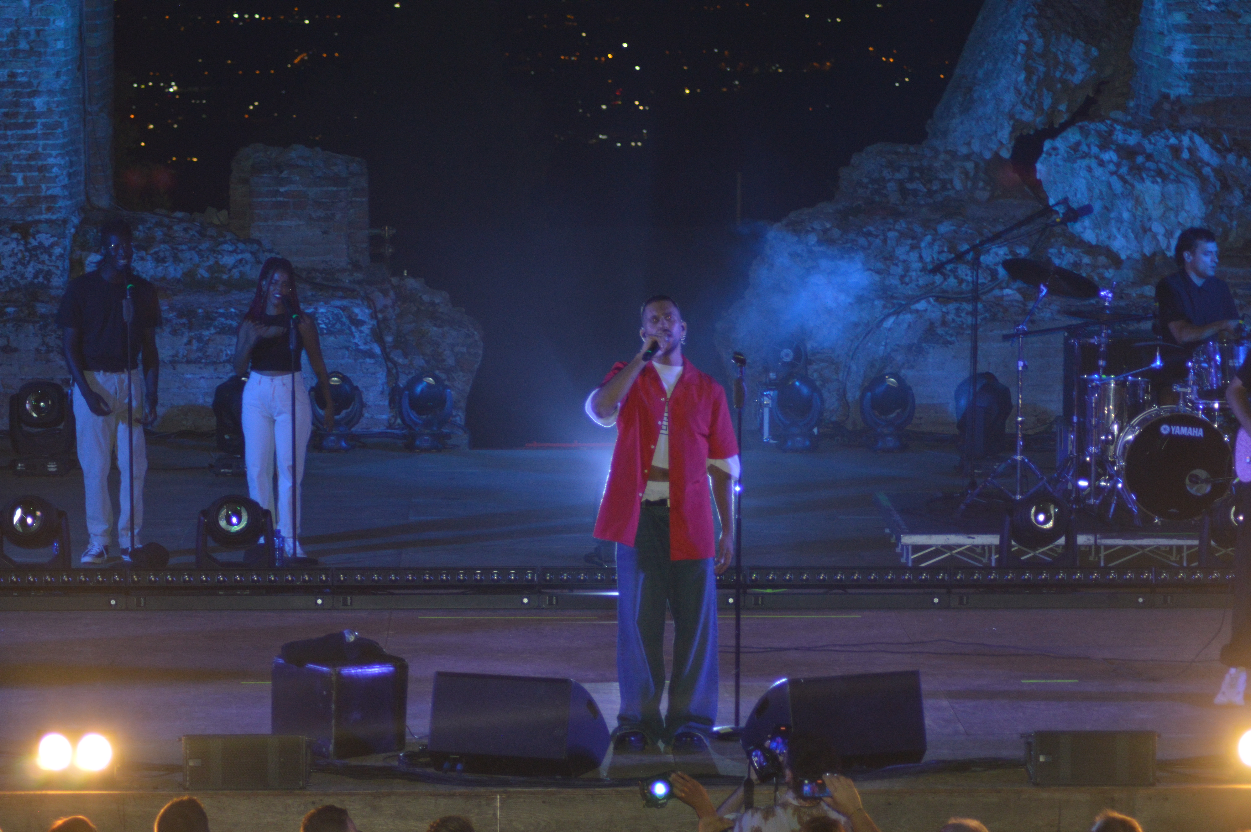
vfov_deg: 10.7
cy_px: 416
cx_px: 626
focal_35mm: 128
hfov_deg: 16.1
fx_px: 4427
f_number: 4
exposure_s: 1/50
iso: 800
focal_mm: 85
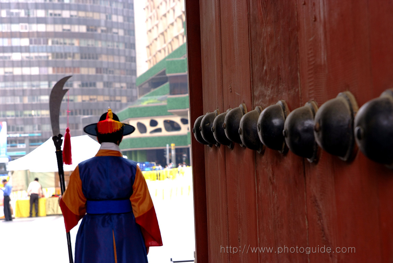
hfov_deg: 27.0
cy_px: 132
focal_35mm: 75
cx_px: 196
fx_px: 820
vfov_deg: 18.2
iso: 125
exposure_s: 1/40
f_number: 6.3
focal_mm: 50
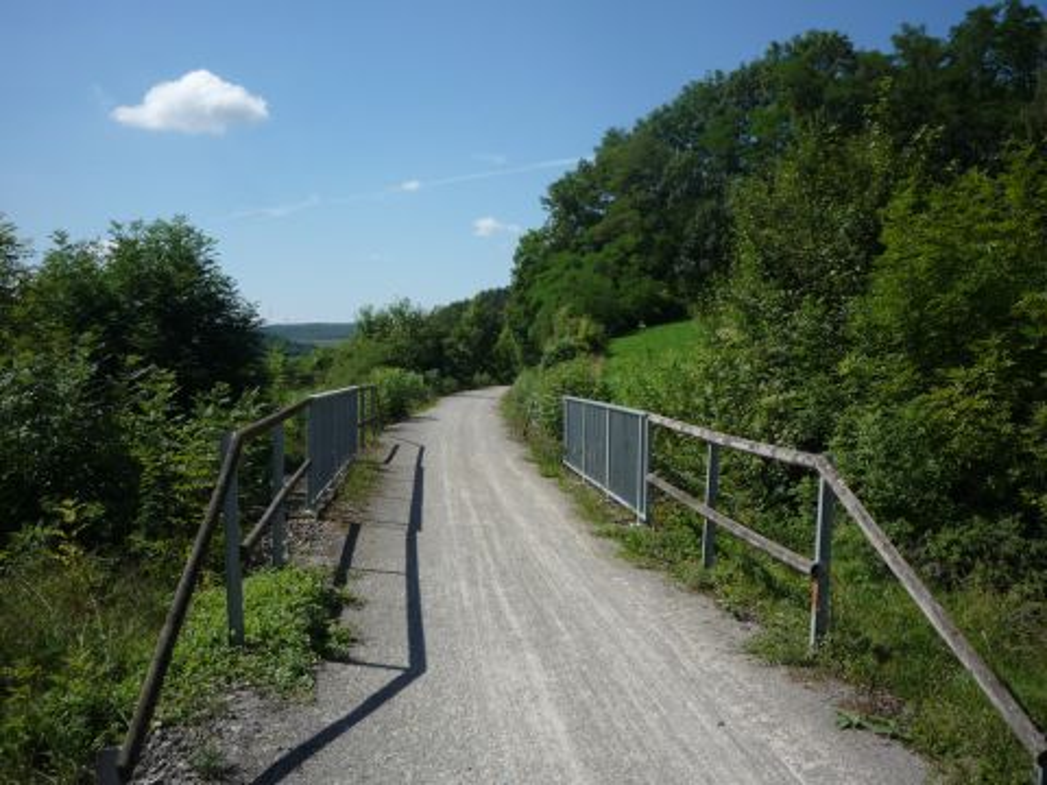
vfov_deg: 44.2
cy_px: 392
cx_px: 524
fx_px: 968
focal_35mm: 32
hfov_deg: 56.8
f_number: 5.6
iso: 100
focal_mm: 5.2
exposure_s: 1/500
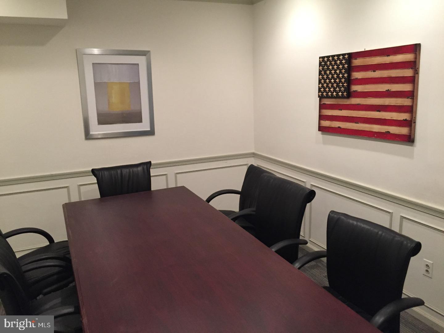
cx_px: 222
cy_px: 166
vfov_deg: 48.2
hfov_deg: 61.7
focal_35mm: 29
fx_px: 372
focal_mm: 4.15
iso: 250
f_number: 2.2
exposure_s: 1/24
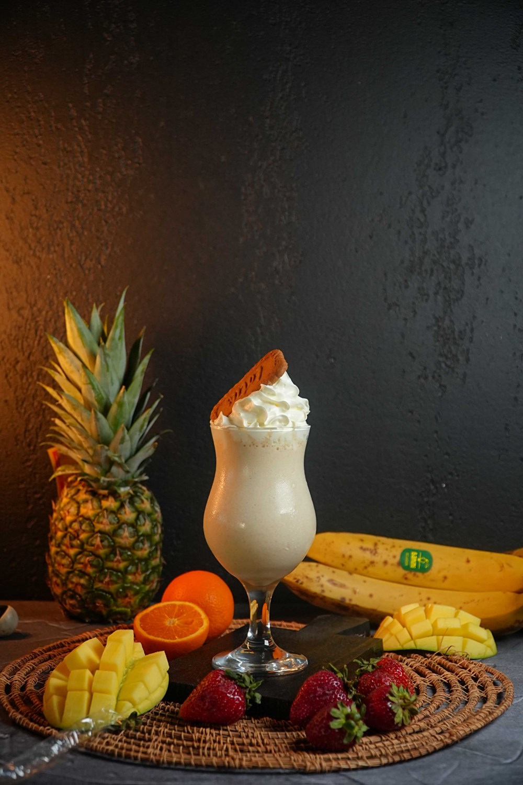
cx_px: 262
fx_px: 1002
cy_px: 392
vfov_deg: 42.7
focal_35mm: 46
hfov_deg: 29.2
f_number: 4.5
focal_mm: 31
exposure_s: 1/250
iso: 1250
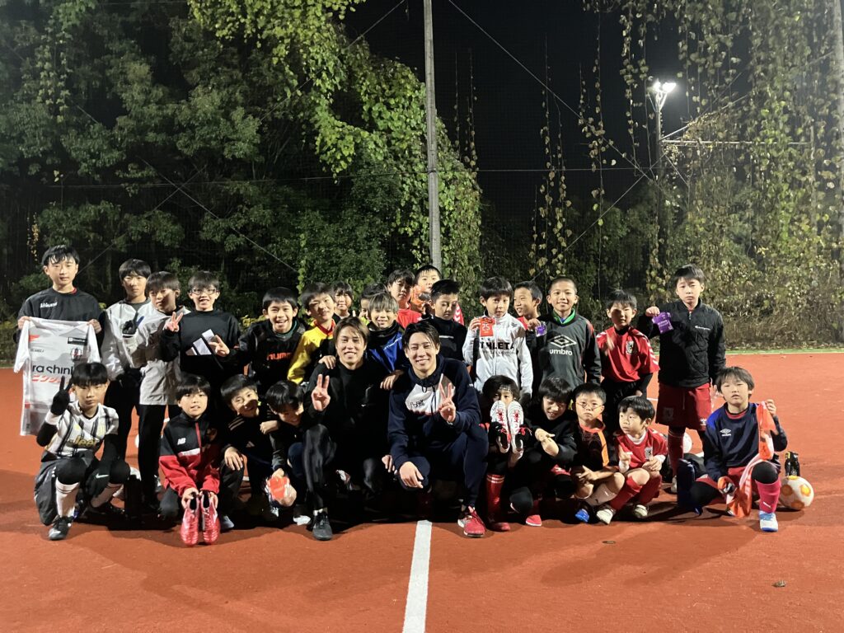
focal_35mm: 28
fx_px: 683
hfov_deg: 63.4
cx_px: 422
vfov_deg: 49.7
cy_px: 316
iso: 640
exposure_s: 1/30
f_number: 1.8
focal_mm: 3.99
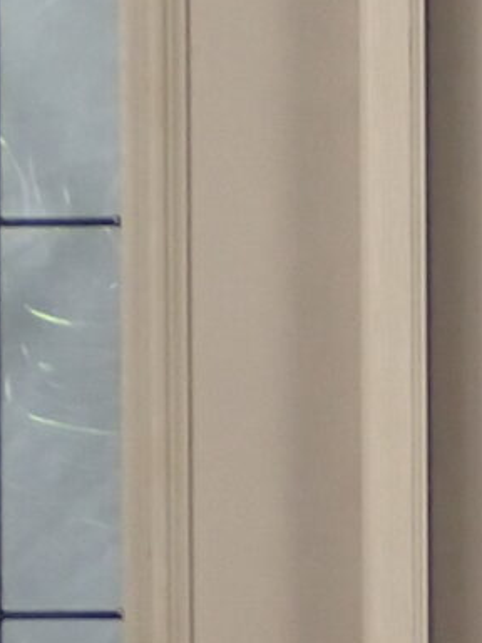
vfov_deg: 6.7
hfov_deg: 5.1
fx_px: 5440
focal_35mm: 293
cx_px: 433
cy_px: 556
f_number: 2.9
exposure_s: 1/40
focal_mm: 7.84
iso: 200
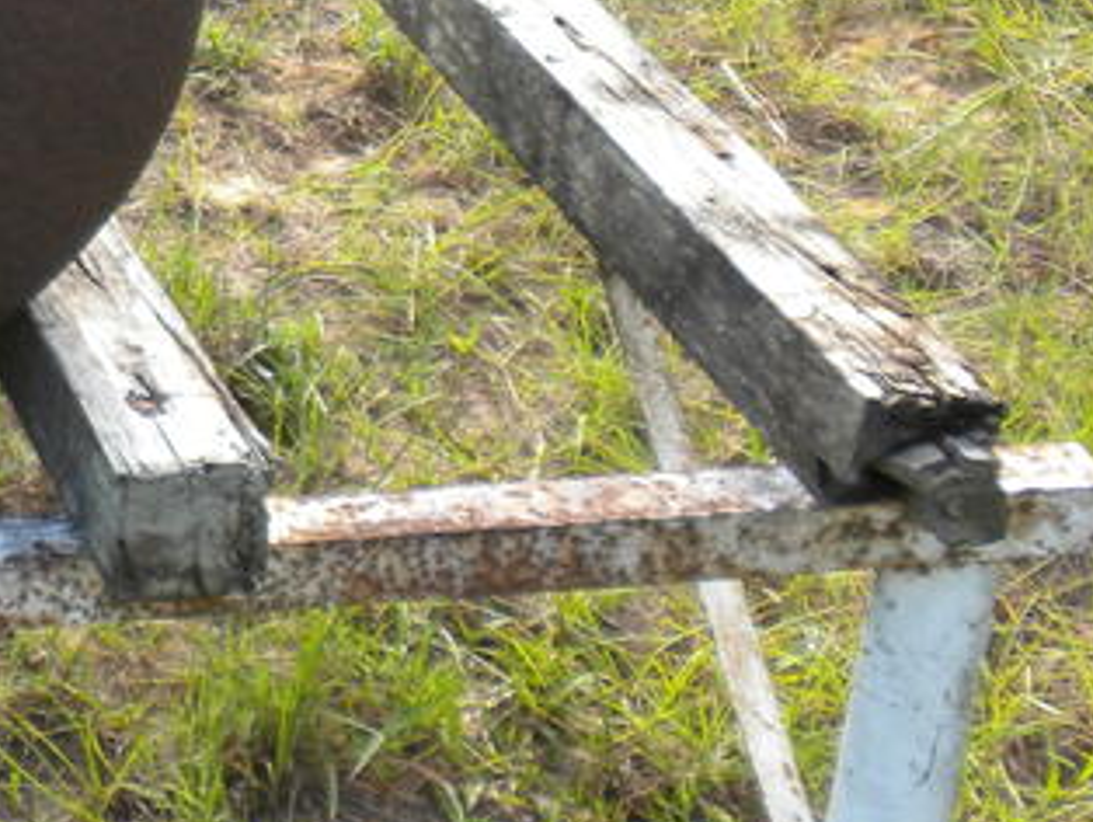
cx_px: -449
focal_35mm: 106
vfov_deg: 13.8
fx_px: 3350
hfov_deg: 17.1
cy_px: -12
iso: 64
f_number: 3.5
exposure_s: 1/72.7
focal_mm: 6.6
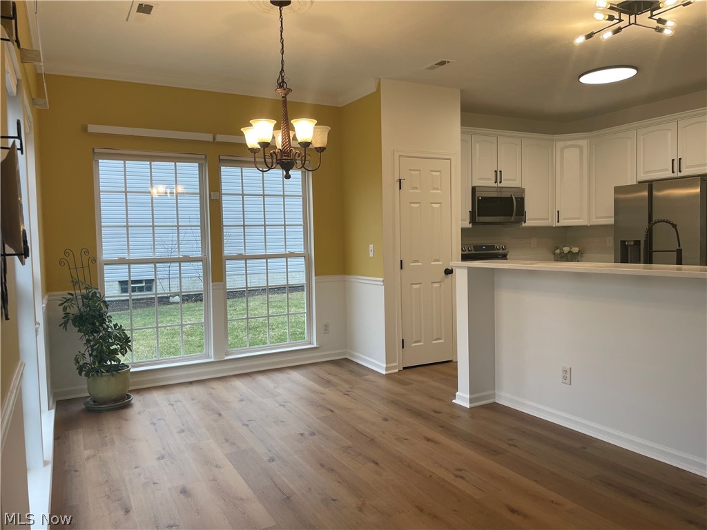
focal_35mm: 26
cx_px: 354
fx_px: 531
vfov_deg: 53.1
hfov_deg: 67.3
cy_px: 265
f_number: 1.6
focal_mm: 4.2
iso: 40
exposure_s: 1/120
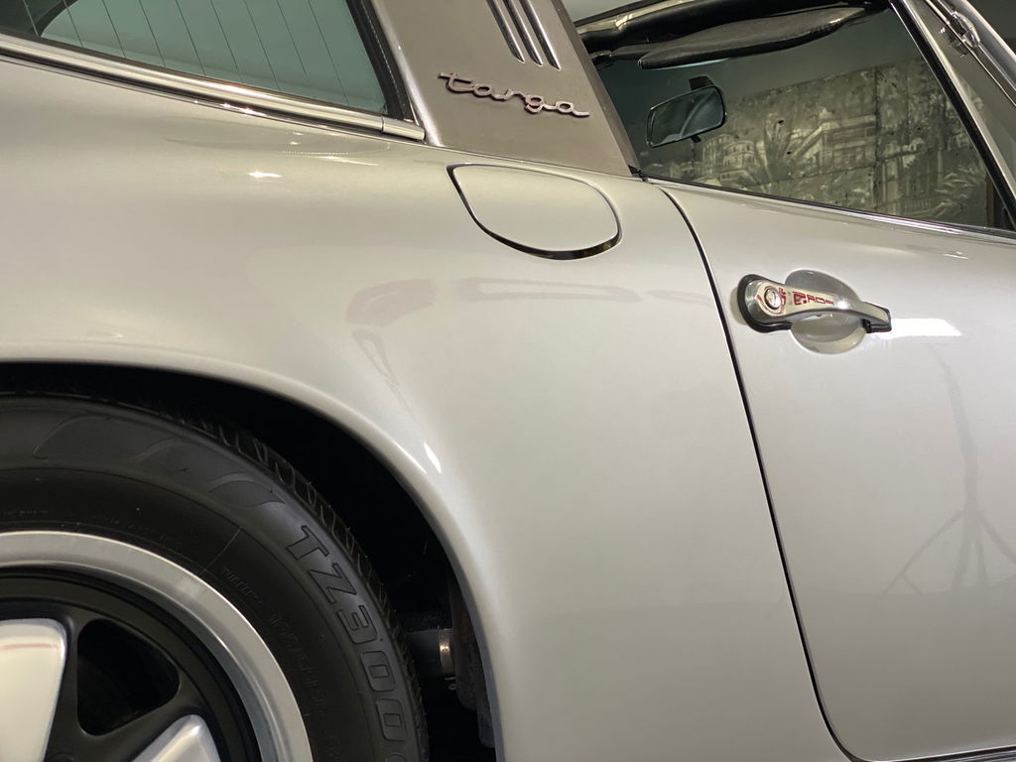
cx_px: 508
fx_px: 1526
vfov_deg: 28.0
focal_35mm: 52
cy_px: 381
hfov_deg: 36.8
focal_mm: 6
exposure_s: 1/40
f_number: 2
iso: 160
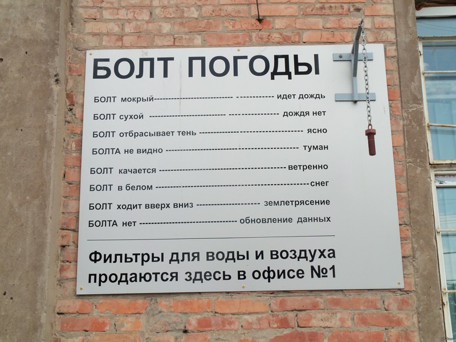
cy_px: 171
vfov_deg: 23.7
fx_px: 817
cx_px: 228
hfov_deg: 31.2
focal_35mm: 62
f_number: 4
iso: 80
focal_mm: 11.1
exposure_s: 1/400
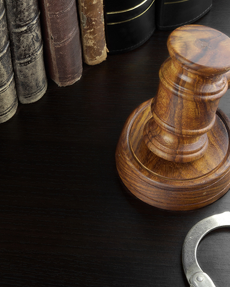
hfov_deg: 16.6
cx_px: 128
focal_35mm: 93
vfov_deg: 20.6
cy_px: 146
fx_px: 790
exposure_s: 1/4
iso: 100
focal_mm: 35
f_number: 11
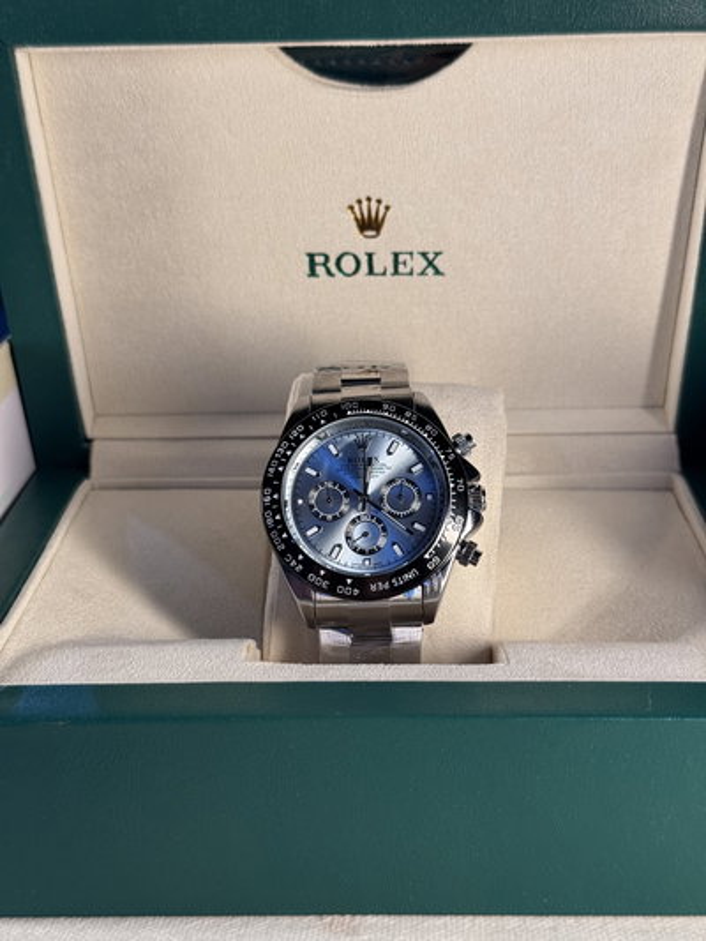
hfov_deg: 30.3
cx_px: 353
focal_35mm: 48
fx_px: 1305
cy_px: 470
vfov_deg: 39.6
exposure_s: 1/125
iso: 50
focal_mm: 6.76
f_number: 1.78
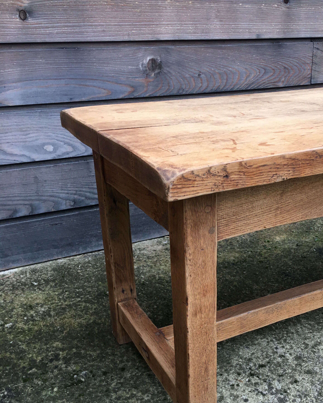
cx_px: 208
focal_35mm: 39
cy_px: 247
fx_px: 466
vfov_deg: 46.5
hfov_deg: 37.9
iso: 40
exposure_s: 1/17
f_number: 2.2
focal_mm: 4.15
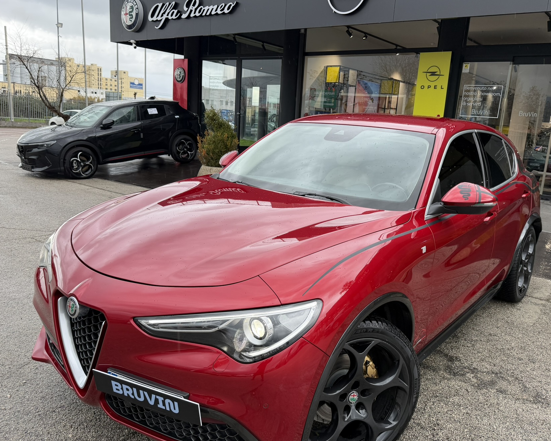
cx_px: 310
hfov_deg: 60.2
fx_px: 473
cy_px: 235
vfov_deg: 49.9
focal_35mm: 29
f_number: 1.78
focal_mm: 6.76
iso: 80
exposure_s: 1/188
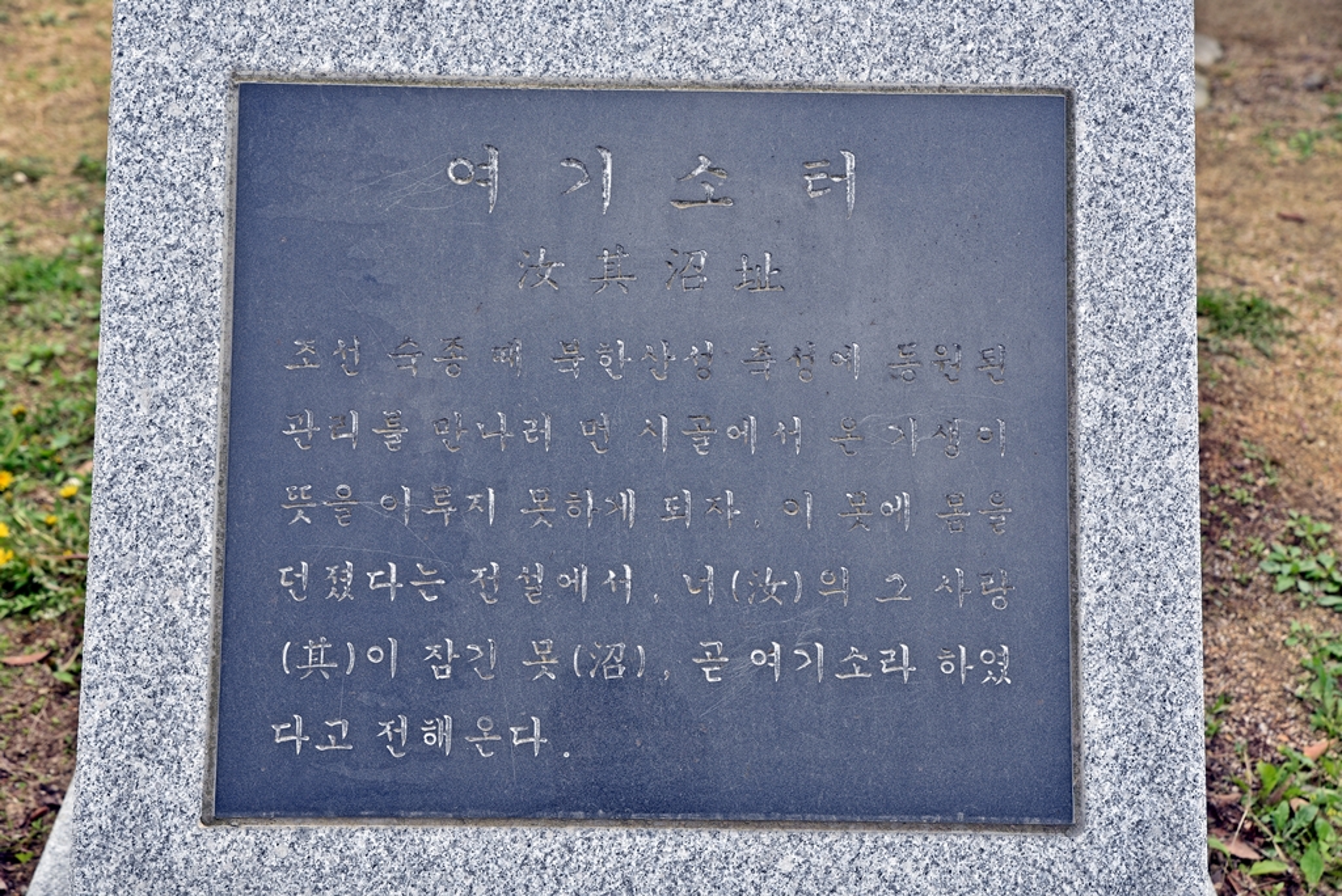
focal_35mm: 68
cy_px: 448
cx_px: 671
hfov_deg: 29.6
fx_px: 2536
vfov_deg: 20.0
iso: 100
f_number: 8
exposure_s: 1/100
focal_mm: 68
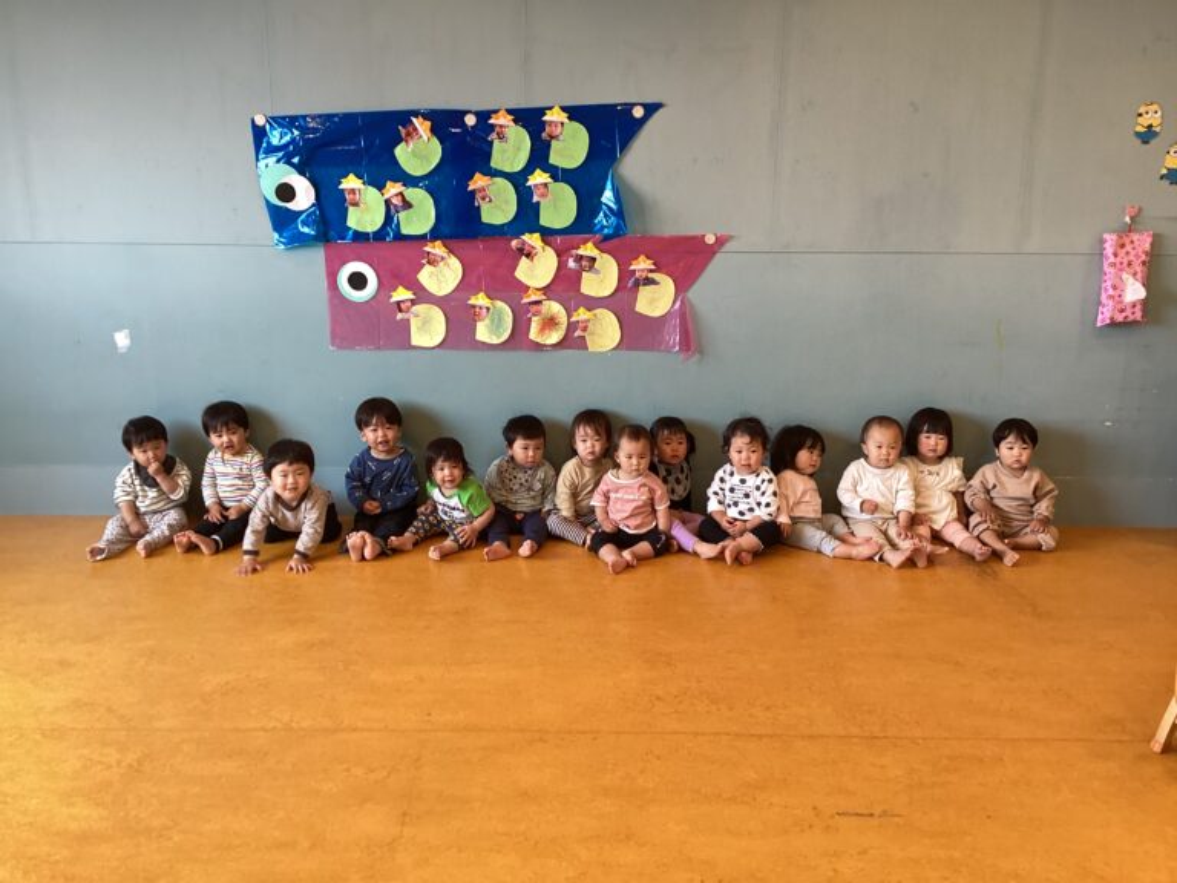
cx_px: 588
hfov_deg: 58.4
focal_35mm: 31
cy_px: 442
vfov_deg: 45.4
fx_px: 1054
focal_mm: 3.3
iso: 100
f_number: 2.4
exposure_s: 1/60
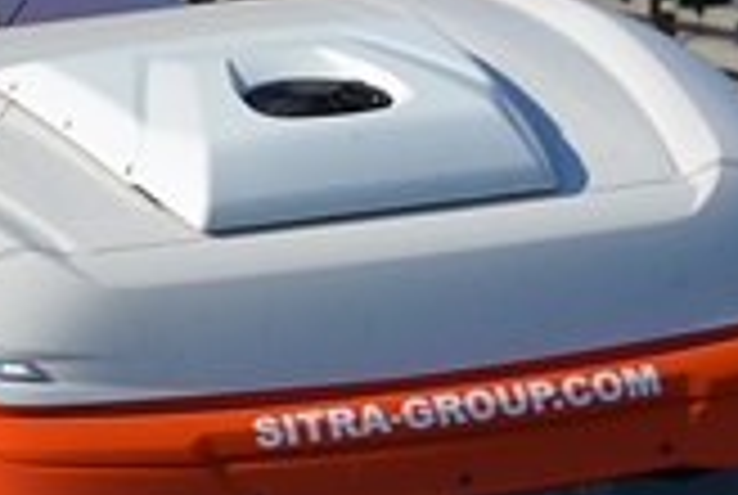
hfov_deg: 2.7
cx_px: -536
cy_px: 695
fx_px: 15740
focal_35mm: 766
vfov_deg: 1.8
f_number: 5.6
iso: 110
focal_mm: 105
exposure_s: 1/1000
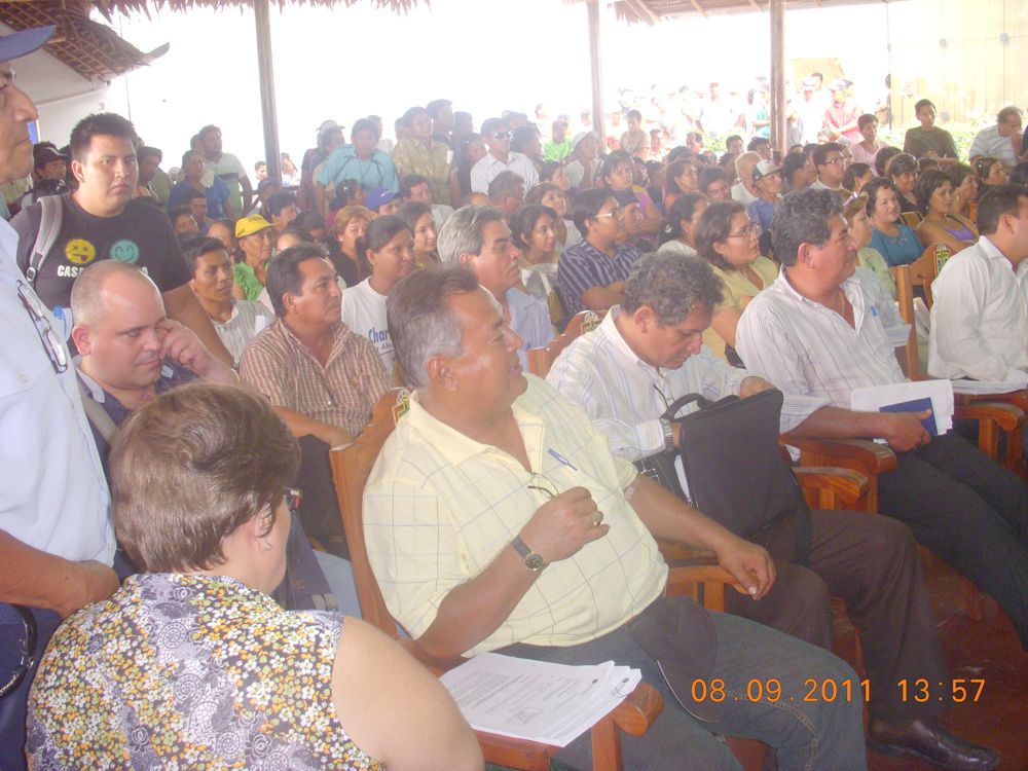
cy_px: 386
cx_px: 514
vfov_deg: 37.7
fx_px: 1128
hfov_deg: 49.0
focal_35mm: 38
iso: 200
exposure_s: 1/30
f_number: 3.3
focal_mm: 6.3
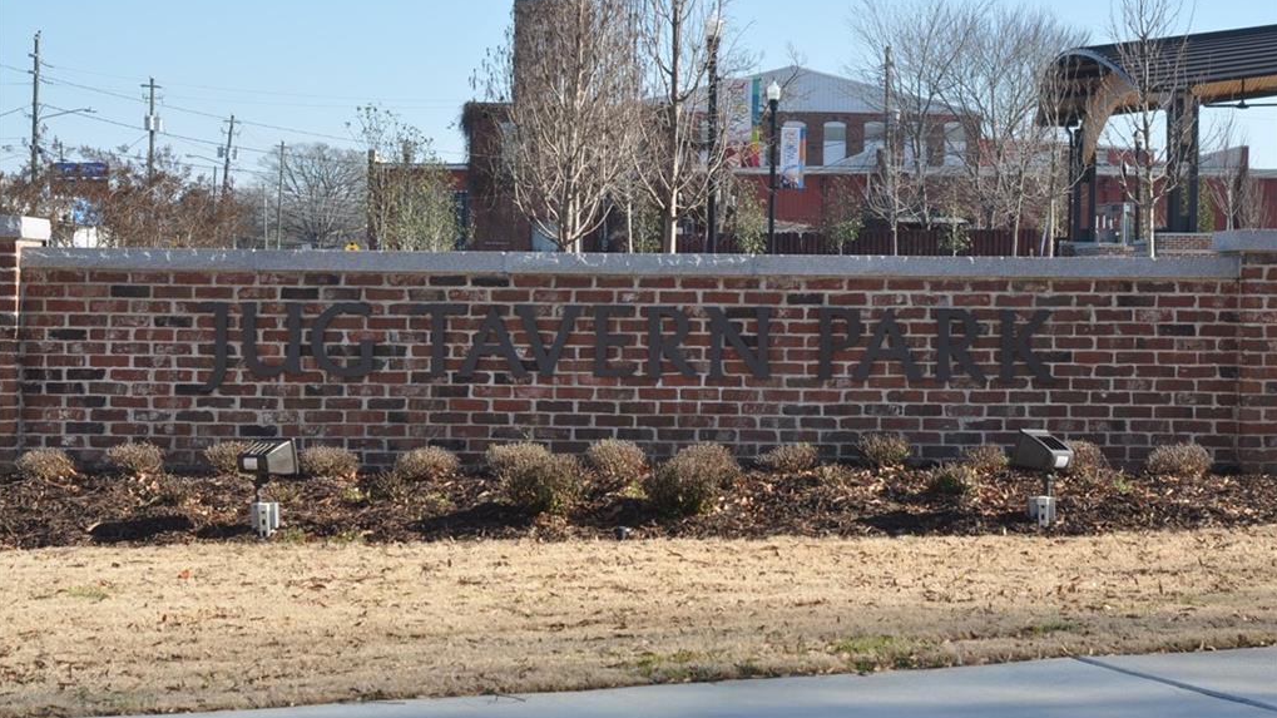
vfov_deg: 14.7
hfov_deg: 25.9
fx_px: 2776
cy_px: 310
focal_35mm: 82
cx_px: 638
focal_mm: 52
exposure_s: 1/200
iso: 200
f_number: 9
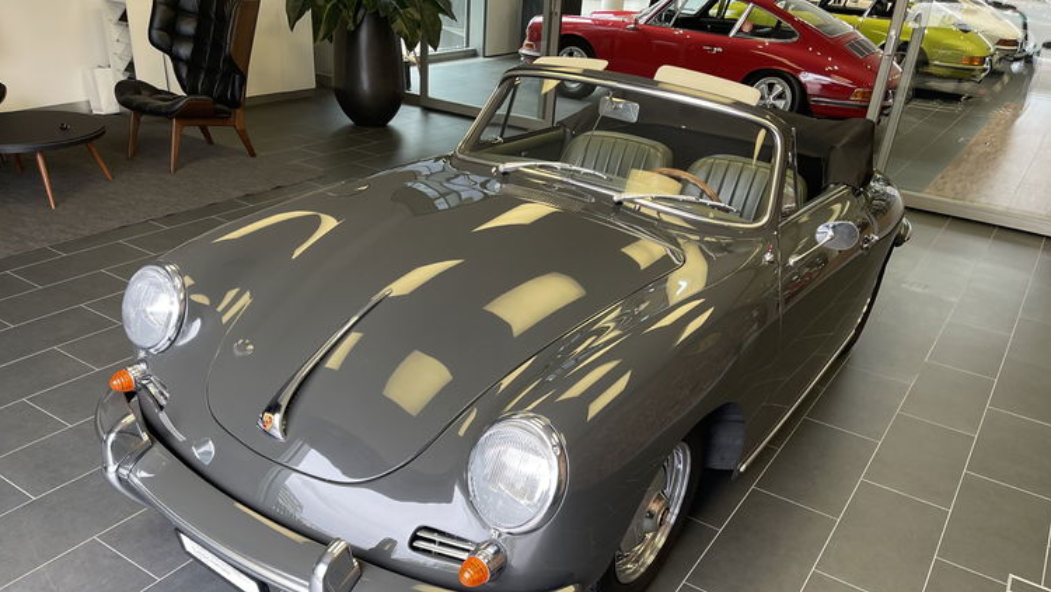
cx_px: 526
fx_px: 808
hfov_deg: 66.1
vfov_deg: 39.7
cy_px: 393
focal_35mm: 29
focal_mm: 5.1
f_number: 1.6
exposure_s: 1/121
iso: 80
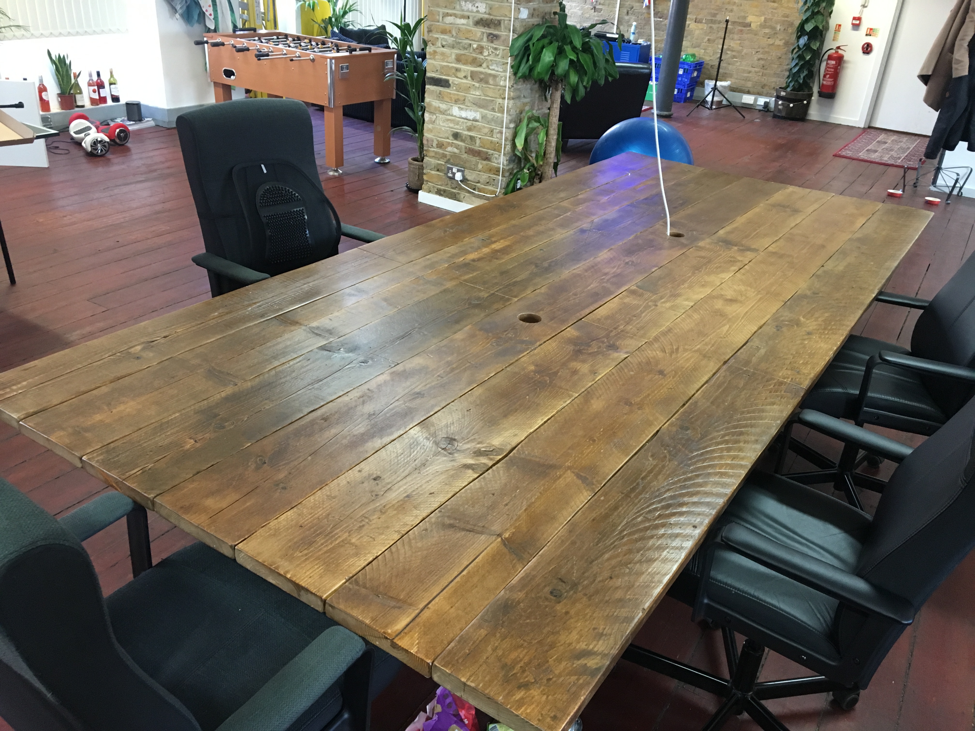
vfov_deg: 48.2
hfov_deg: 61.7
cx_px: 488
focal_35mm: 29
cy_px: 366
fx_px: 817
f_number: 2.2
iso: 160
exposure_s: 1/33
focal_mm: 4.15
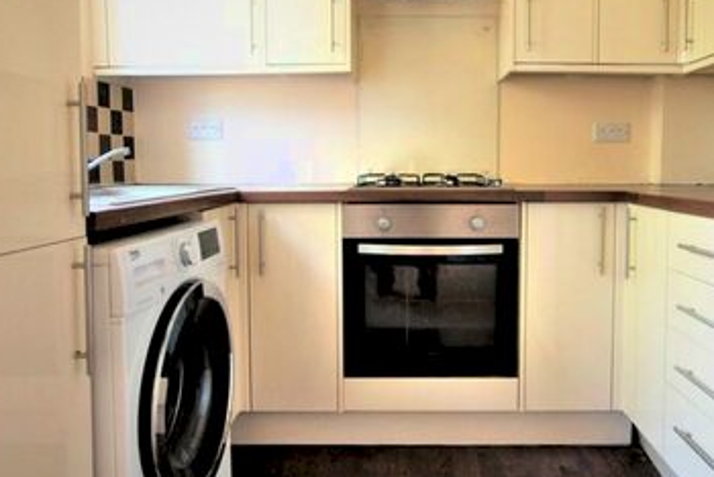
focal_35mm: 30
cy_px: 191
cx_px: 424
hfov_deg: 61.4
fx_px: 595
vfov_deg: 43.5
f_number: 4
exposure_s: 1/60
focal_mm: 10
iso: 250
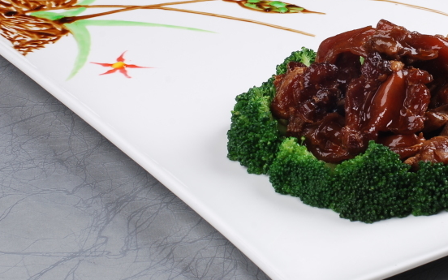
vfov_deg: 9.2
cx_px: 336
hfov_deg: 14.7
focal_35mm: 142
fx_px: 1734
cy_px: 66
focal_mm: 50
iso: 100
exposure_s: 1/125
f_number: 14
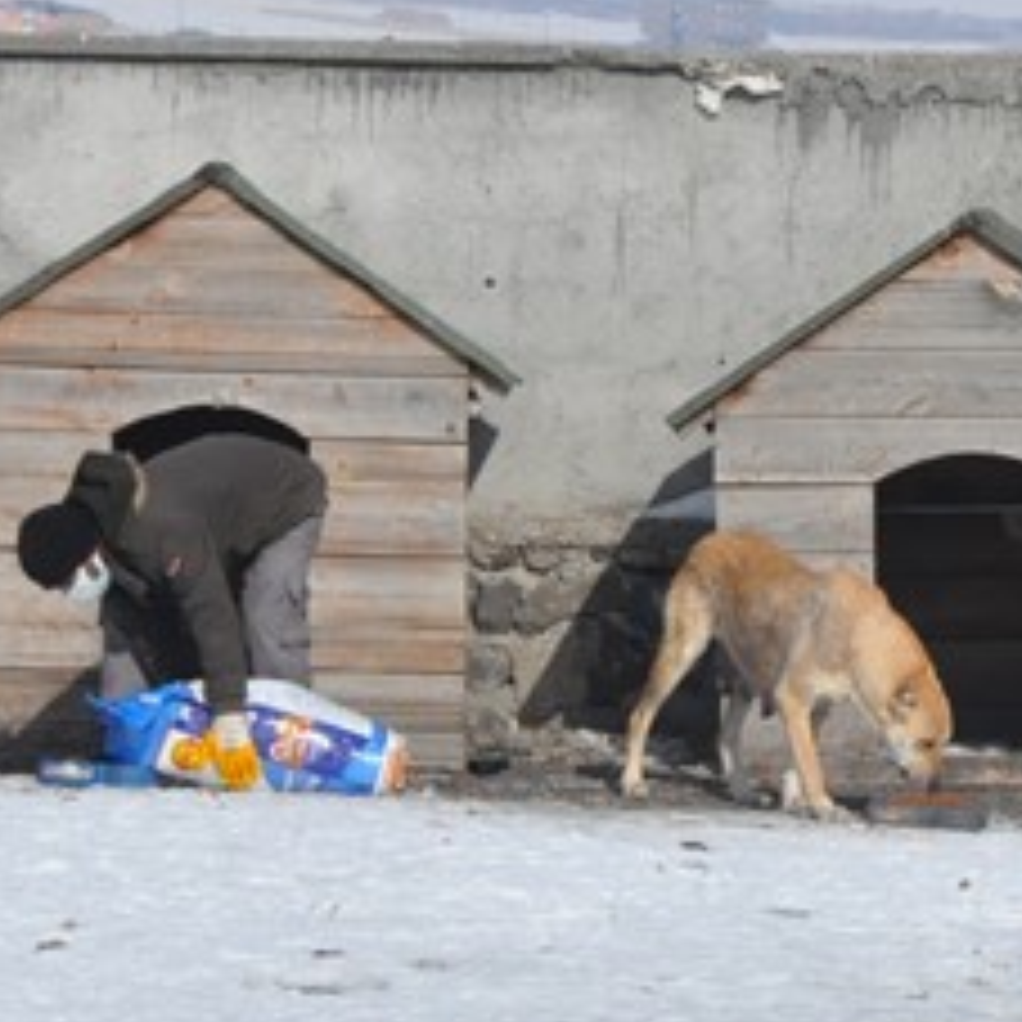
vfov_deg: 4.6
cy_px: 698
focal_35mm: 382
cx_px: 909
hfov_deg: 4.6
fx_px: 12767
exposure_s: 1/1250
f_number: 18
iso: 1600
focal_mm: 105
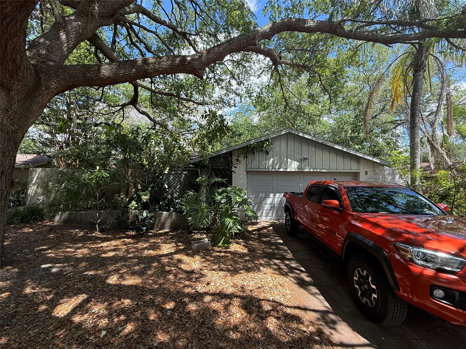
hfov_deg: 102.1
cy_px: 174
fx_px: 188
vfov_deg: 85.7
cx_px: 233
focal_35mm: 14
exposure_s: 1/419
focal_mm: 2.22
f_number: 2.2
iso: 64
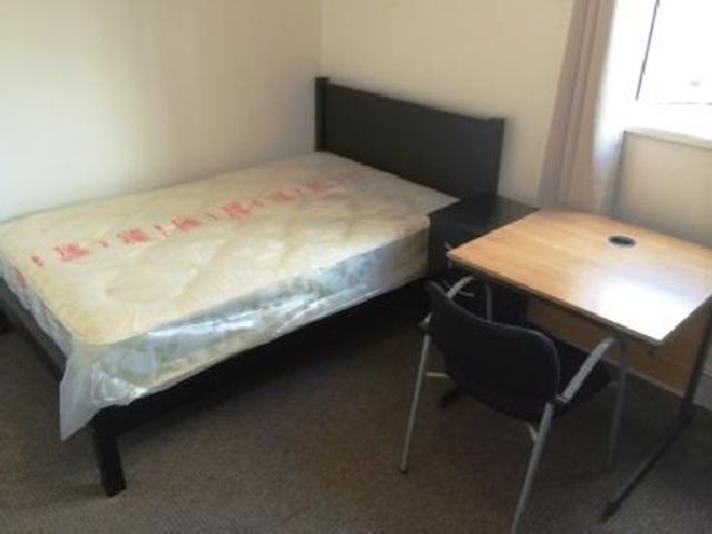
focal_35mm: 30
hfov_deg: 60.0
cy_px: 267
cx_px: 356
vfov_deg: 46.8
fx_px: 617
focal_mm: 4.12
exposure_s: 1/30
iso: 100
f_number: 2.2
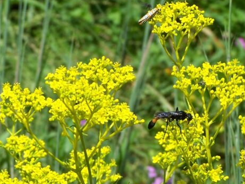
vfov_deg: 5.2
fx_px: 2002
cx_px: 221
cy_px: 172
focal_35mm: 283
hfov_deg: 7.0
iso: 80
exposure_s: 1/750
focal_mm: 21.2
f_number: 4.5
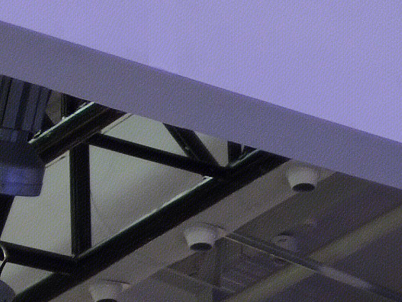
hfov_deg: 8.4
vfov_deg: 7.0
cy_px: 162
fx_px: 2452
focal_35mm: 211
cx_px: 1059
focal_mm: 4.75
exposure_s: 1/217
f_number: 1.75
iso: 112
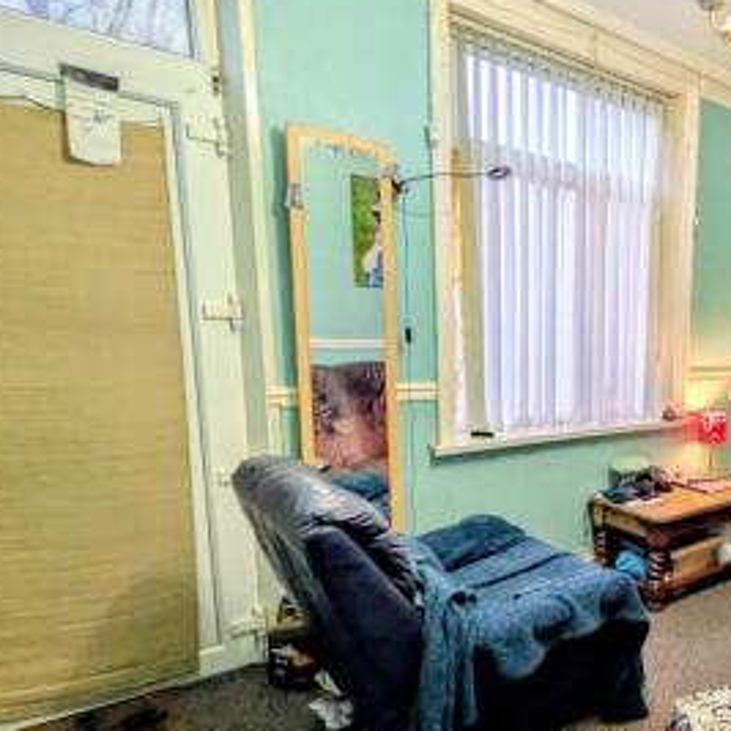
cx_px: 734
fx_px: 645
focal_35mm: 27
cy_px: 450
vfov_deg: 58.4
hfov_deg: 48.4
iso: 113
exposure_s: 1/33.3
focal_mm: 1.83
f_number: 2.2
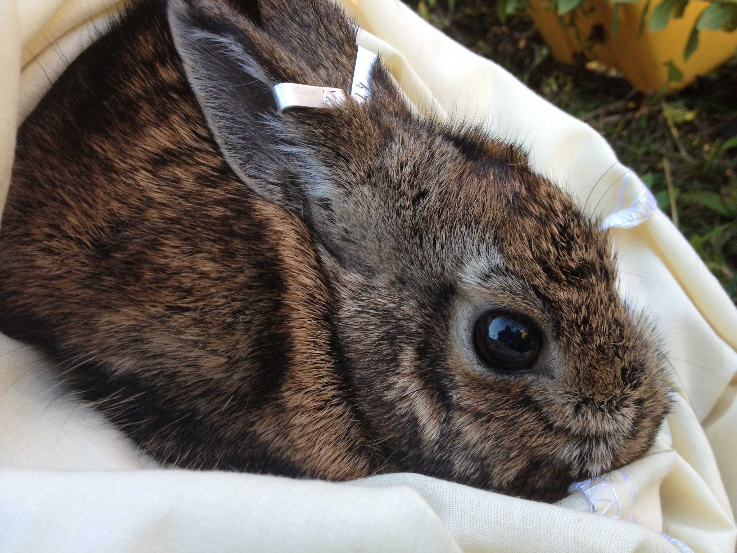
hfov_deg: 52.6
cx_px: 368
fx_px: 745
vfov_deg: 40.7
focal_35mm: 35
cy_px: 276
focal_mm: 4.3
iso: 80
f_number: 2.4
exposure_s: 1/120
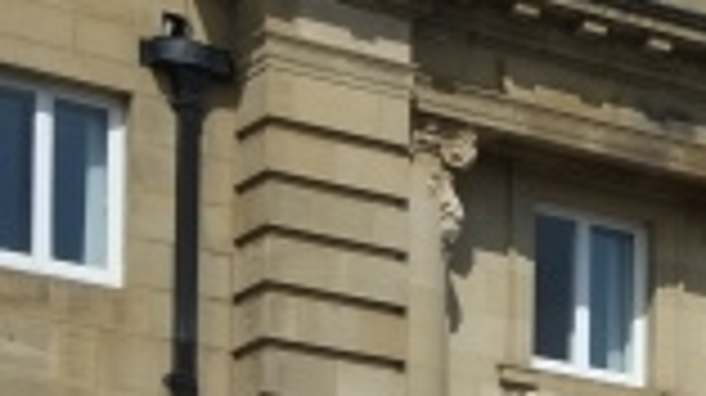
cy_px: 983
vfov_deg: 6.2
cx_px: 1709
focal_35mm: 187
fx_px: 3498
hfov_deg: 10.0
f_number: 9
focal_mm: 23
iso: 200
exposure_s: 1/400
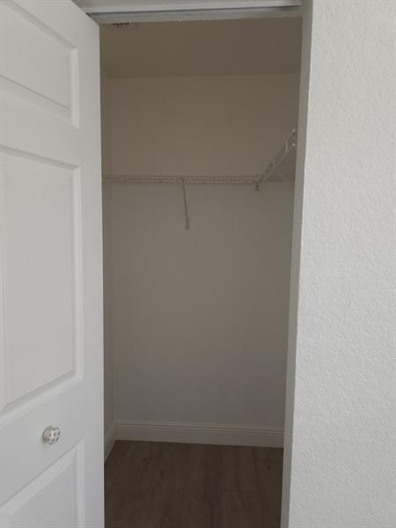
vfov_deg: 73.9
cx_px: 198
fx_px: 351
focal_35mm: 23
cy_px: 264
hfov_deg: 58.9
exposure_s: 1/60
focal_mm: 6.3
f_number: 1.7
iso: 25
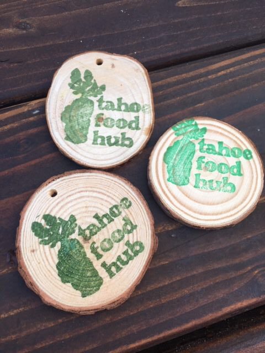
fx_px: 296
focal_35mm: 29
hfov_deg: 48.2
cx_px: 132
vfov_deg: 61.7
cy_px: 176
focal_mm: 4.15
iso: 32
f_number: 2.2
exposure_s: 1/60
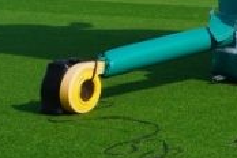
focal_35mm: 141
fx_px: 928
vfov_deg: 9.1
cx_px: 504
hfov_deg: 12.5
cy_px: -168
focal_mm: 16
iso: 100
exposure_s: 1/160
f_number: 10
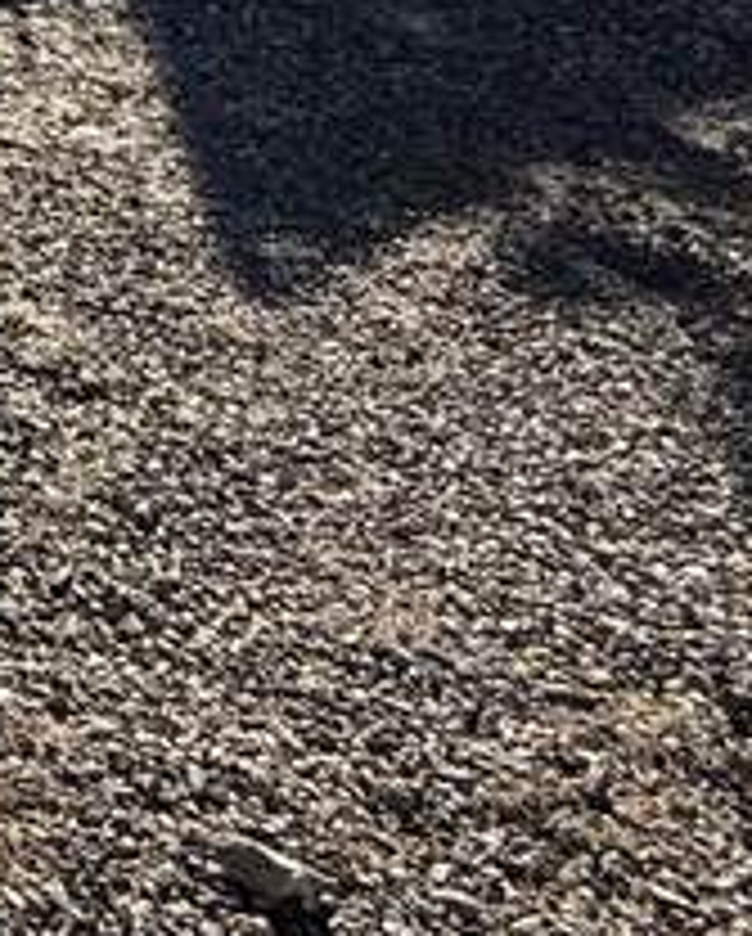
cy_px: -742
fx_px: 2332
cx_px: -928
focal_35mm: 84
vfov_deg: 18.1
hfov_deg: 14.1
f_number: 2.2
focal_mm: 2.22
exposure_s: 1/3125
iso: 64
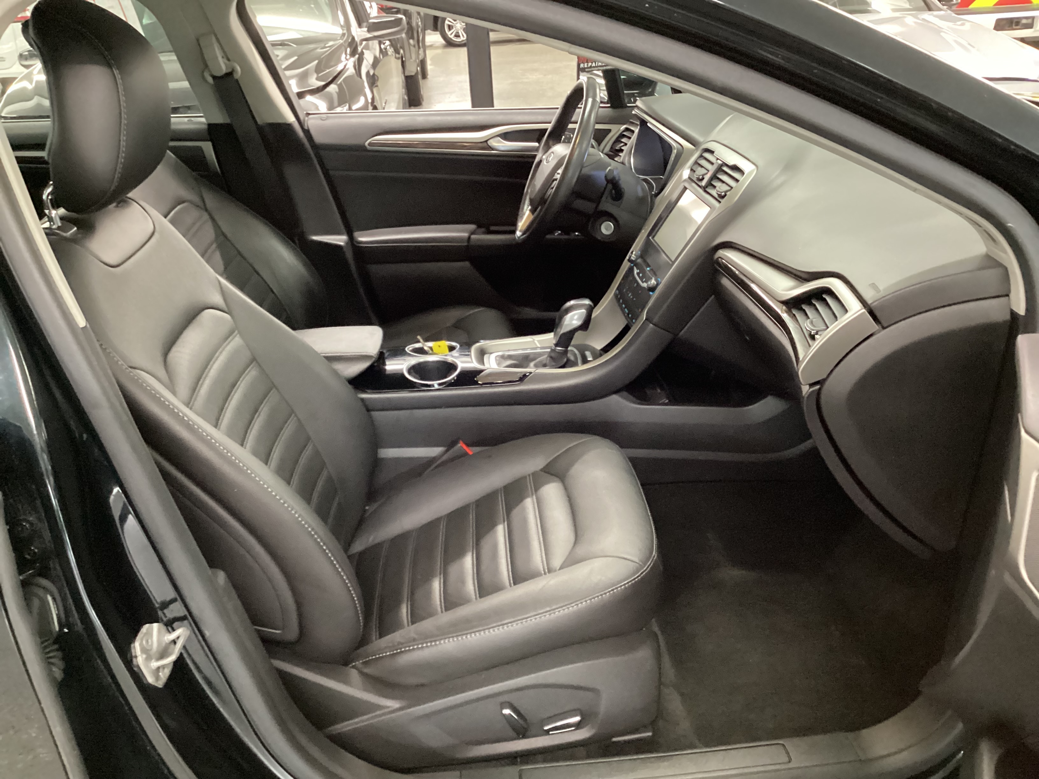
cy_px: 390
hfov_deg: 58.4
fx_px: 930
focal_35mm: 31
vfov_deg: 45.4
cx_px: 520
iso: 640
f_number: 2.4
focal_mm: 3.3
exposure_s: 1/24
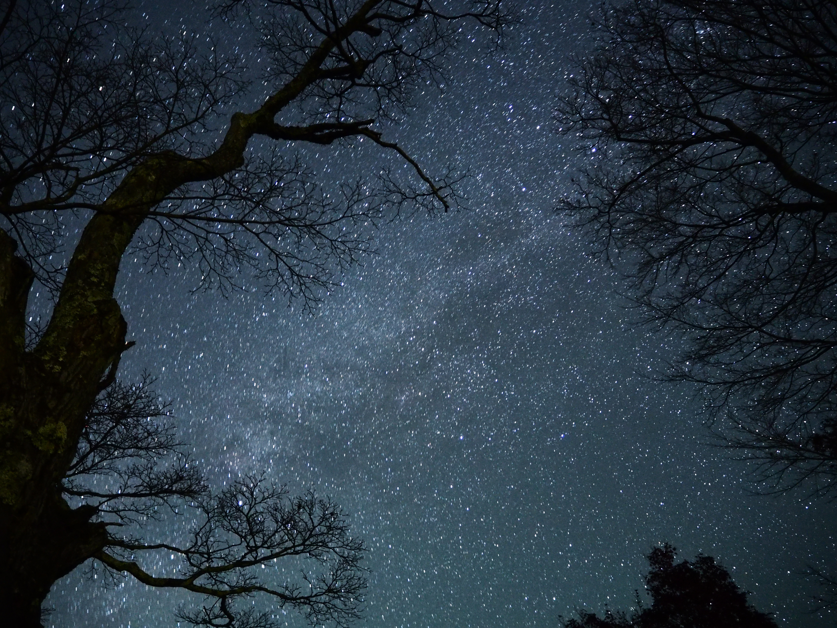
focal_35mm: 28
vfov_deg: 49.7
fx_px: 677
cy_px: 314
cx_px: 418
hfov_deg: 63.4
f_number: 3.5
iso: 3200
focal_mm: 14
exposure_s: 60
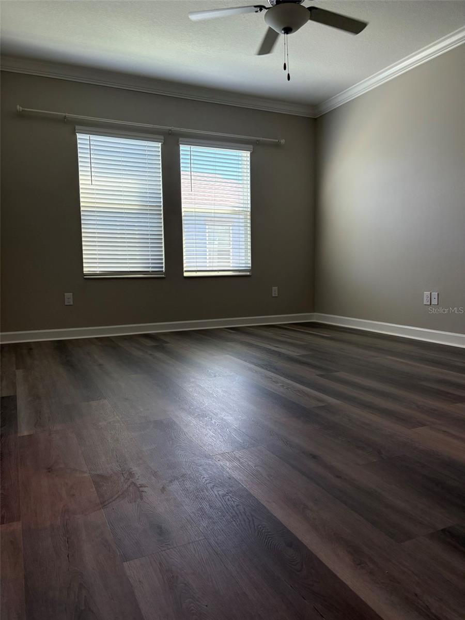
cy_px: 310
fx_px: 466
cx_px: 232
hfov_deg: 53.1
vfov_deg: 67.3
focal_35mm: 26
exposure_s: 1/143
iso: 125
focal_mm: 5.96
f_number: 1.6
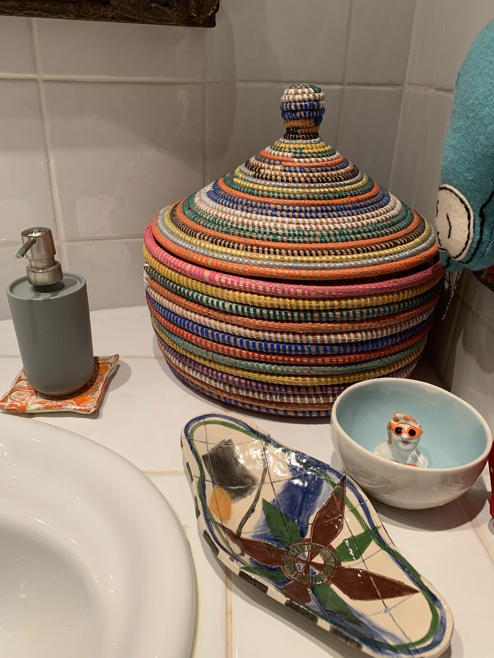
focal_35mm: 26
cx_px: 247
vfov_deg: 67.3
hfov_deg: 53.1
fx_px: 495
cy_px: 329
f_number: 1.8
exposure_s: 1/50
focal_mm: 4.25
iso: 100
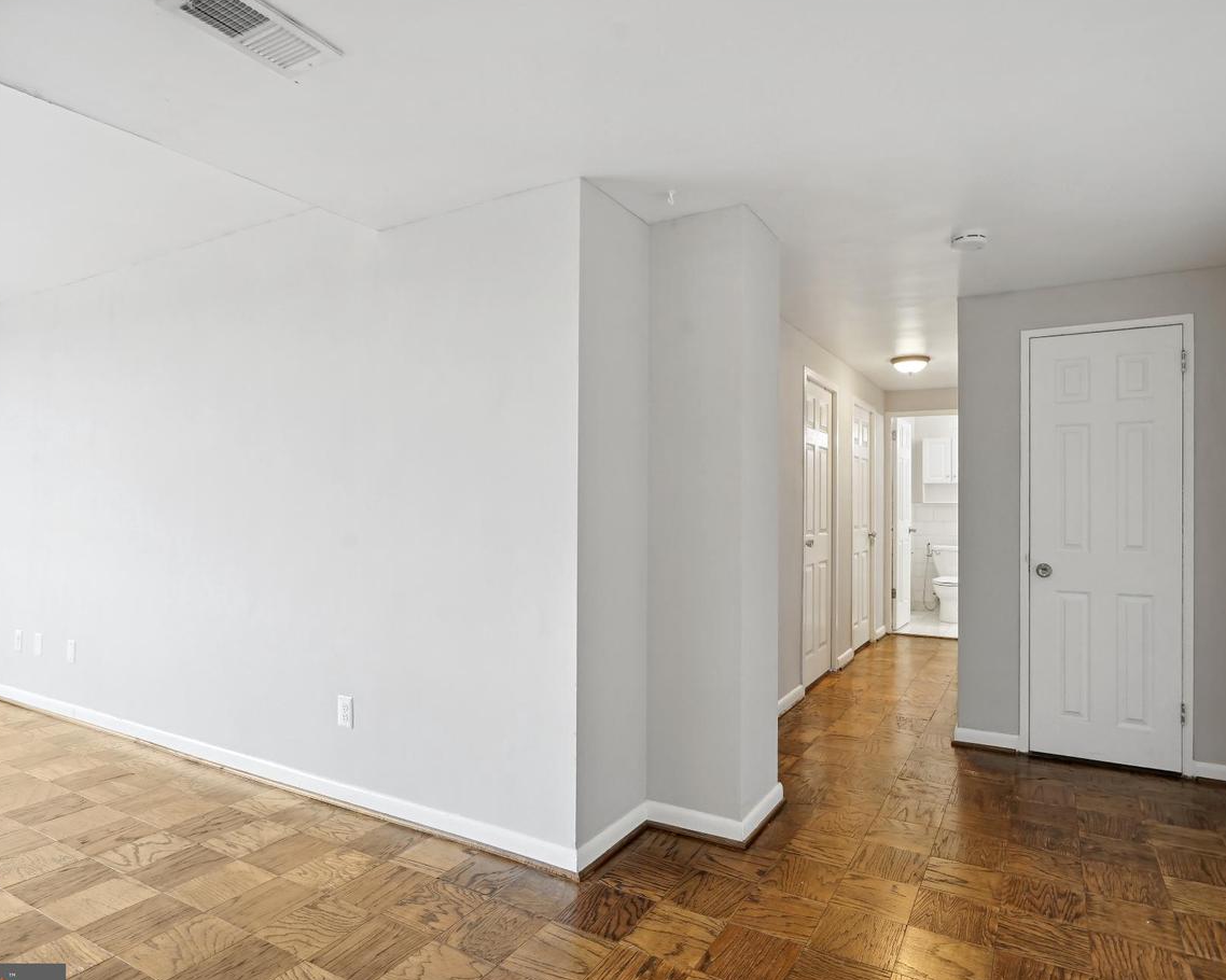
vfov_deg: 70.8
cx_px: 673
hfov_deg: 83.1
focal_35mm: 19
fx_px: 689
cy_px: 502
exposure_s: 1/40
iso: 800
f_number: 8
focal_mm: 16
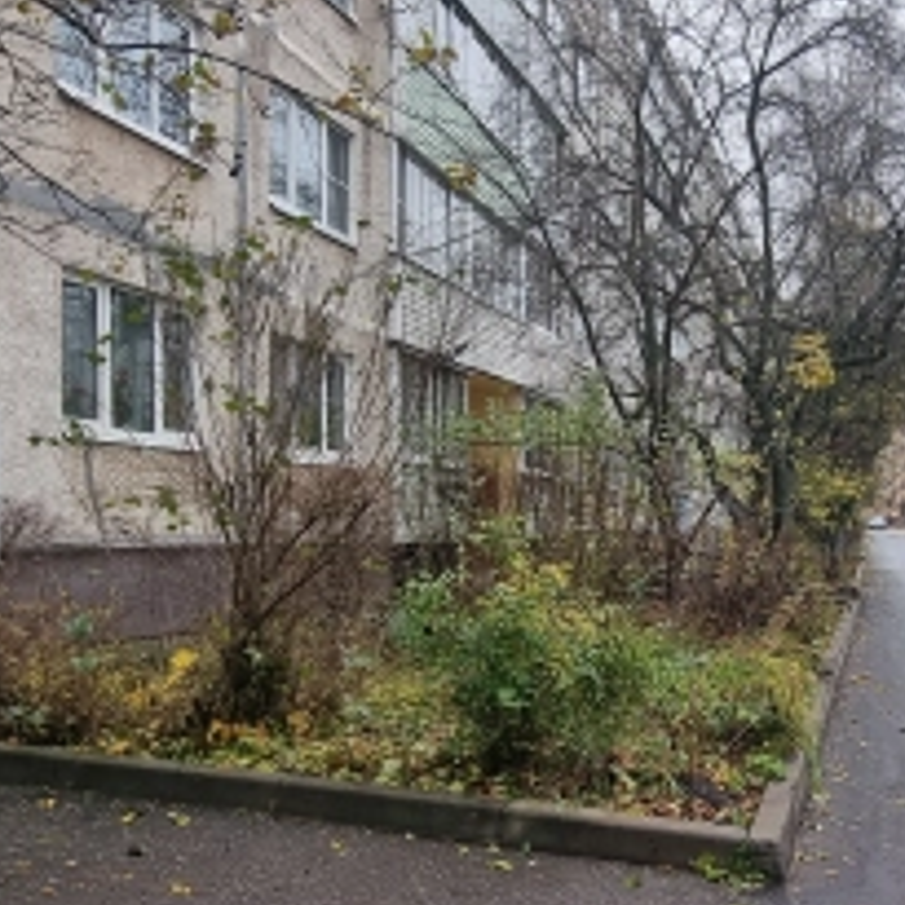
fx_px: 1035
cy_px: 552
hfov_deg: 46.1
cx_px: 636
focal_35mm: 35
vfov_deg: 46.9
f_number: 2.2
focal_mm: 2.2
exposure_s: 1/346
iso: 50
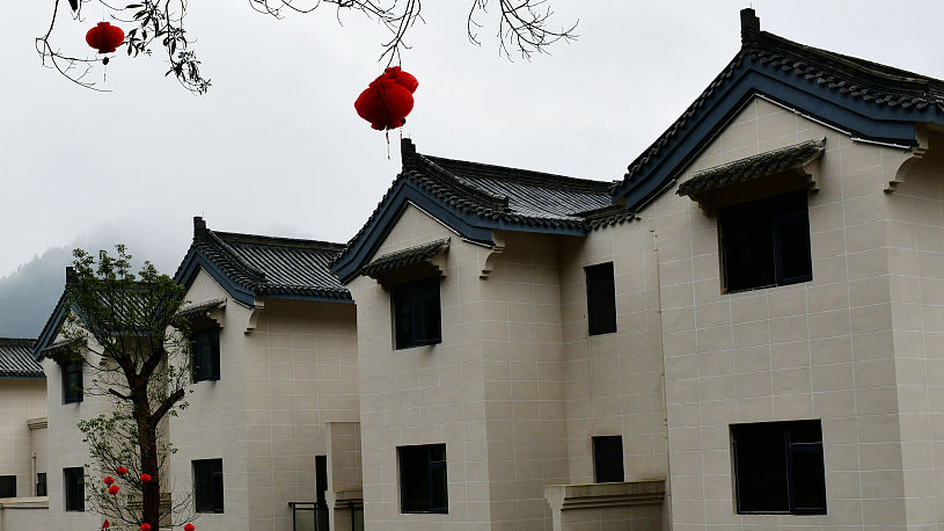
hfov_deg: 38.4
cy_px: 369
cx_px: 380
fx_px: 1351
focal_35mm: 54
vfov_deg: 22.1
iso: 500
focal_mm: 35
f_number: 8
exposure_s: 1/200
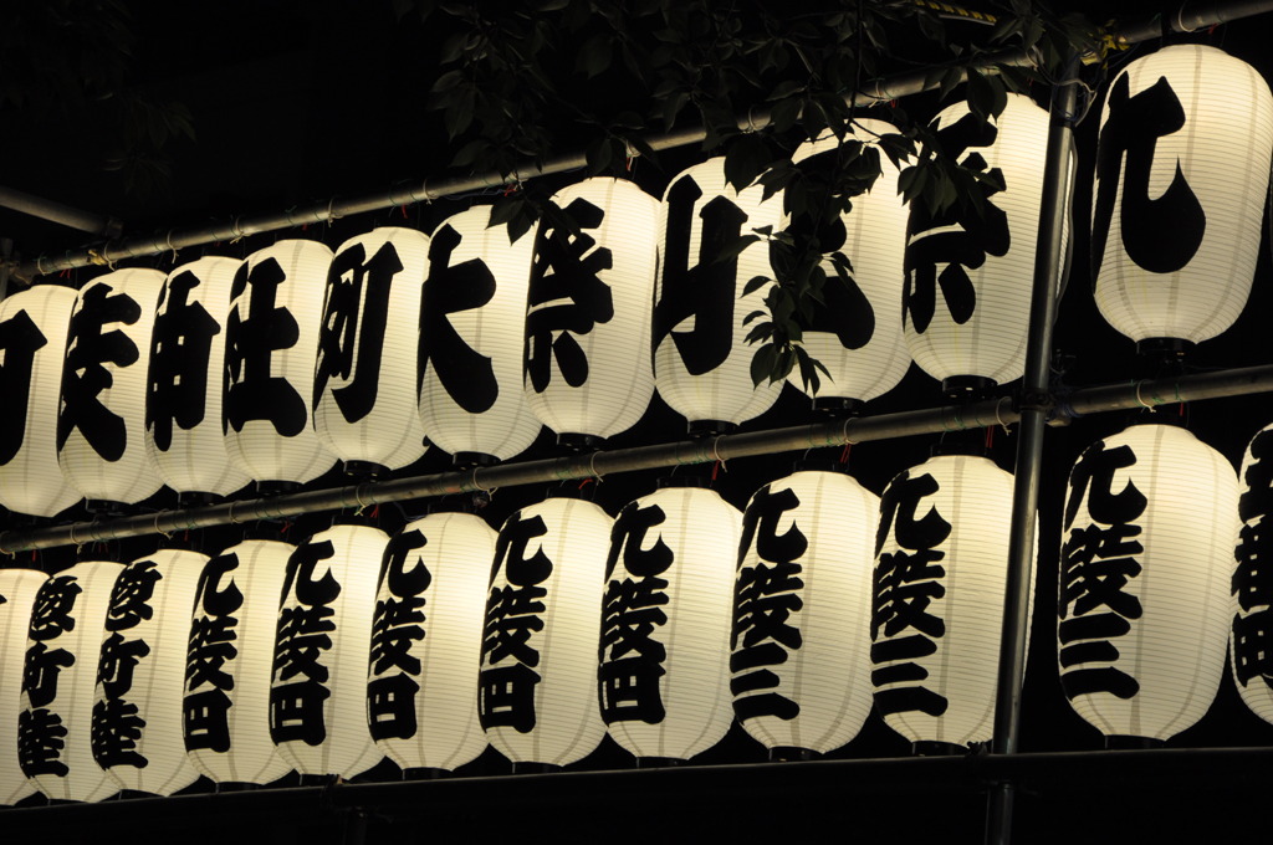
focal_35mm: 128
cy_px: 422
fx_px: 4503
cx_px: 636
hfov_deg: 16.1
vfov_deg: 10.7
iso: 400
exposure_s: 1/40
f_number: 5.6
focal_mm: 85
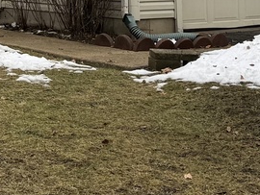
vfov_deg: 10.7
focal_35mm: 128
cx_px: 7
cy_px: -187
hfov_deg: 15.1
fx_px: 962
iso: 80
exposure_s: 1/632
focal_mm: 6.76
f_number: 1.78
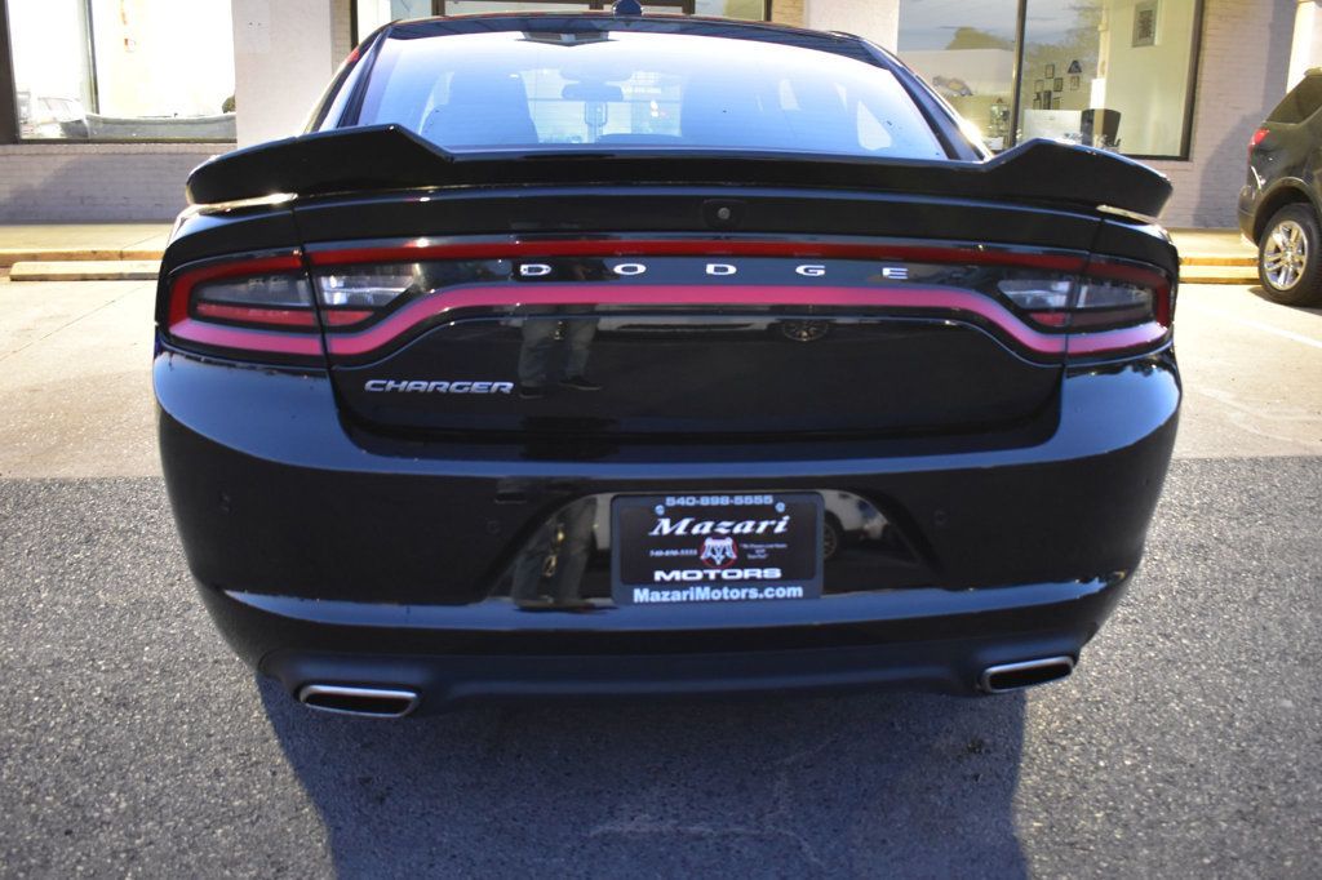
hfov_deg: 59.5
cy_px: 440
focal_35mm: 32
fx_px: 1156
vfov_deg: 41.7
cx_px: 661
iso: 1600
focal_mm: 21
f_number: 3.8
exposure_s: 1/6
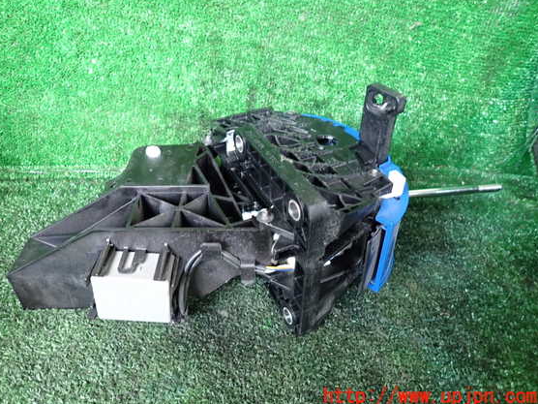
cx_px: 252
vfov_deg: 51.3
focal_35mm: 27
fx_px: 420
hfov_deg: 65.3
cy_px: 191
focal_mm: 4.5
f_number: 2
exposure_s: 1/30
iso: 250
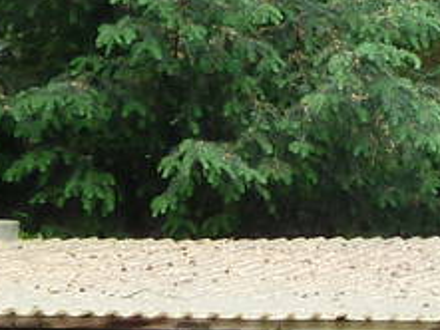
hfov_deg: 6.6
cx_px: 830
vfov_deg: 5.0
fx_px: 3688
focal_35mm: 290
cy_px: 678
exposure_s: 1/50
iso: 80
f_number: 3.6
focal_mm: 6.5
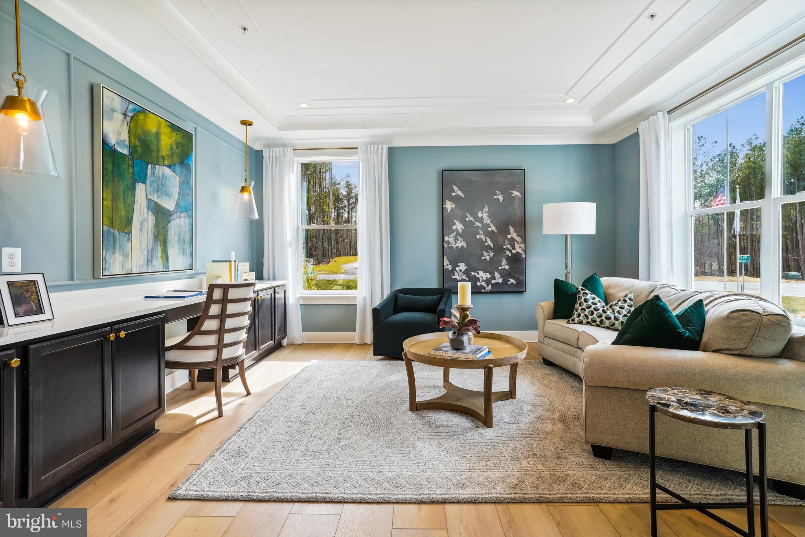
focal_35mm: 17
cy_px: 268
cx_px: 402
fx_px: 380
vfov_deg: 70.4
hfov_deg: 93.3
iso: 100
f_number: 8
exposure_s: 1/25
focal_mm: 17
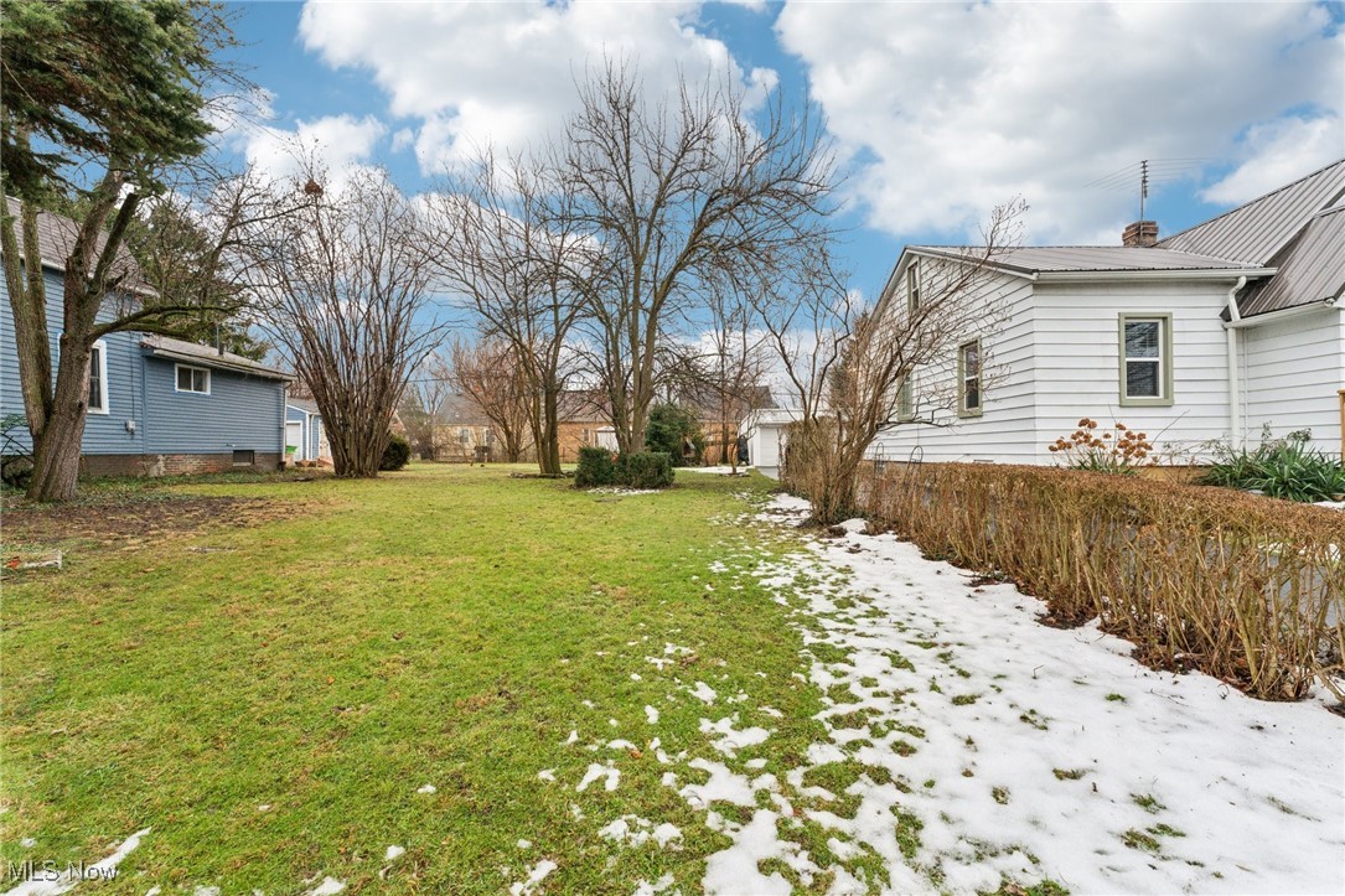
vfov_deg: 78.8
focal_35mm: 15
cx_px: 672
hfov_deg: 101.9
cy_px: 448
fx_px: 545
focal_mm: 14.6
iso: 640
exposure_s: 1/200
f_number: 9
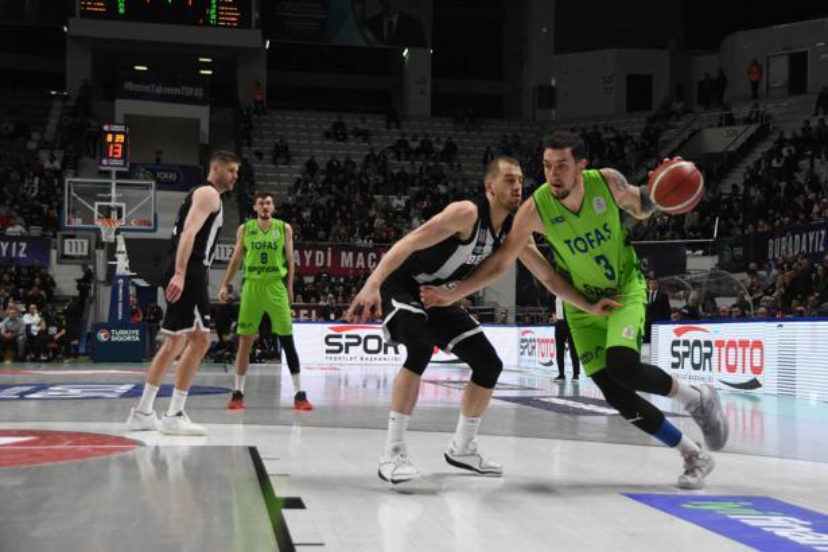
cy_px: 276
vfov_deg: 25.1
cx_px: 414
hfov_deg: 36.9
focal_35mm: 54
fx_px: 1242
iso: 4000
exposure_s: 1/2000
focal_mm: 36
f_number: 4.2
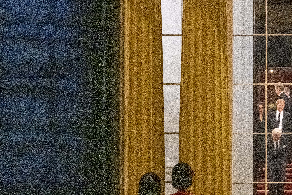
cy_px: 115
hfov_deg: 2.2
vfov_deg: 1.4
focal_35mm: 952
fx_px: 7722
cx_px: 293
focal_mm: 400
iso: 6400
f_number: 5.6
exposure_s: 1/100
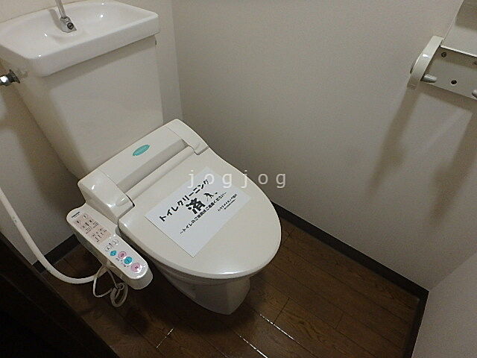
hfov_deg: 79.0
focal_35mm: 21
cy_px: 179
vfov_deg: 63.4
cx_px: 238
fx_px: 289
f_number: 3.5
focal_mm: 3.7
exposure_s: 1/30
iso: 500
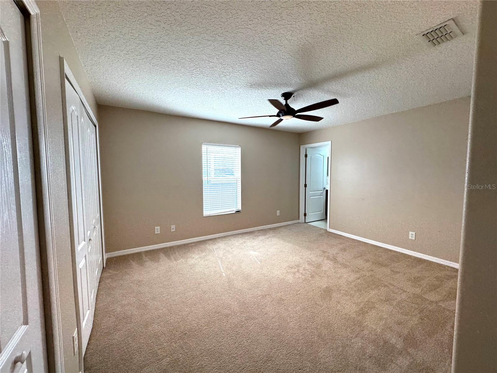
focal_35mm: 14
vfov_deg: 85.7
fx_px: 201
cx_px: 248
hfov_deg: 102.1
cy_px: 186
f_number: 2.2
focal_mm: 2.22
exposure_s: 1/120
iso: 80
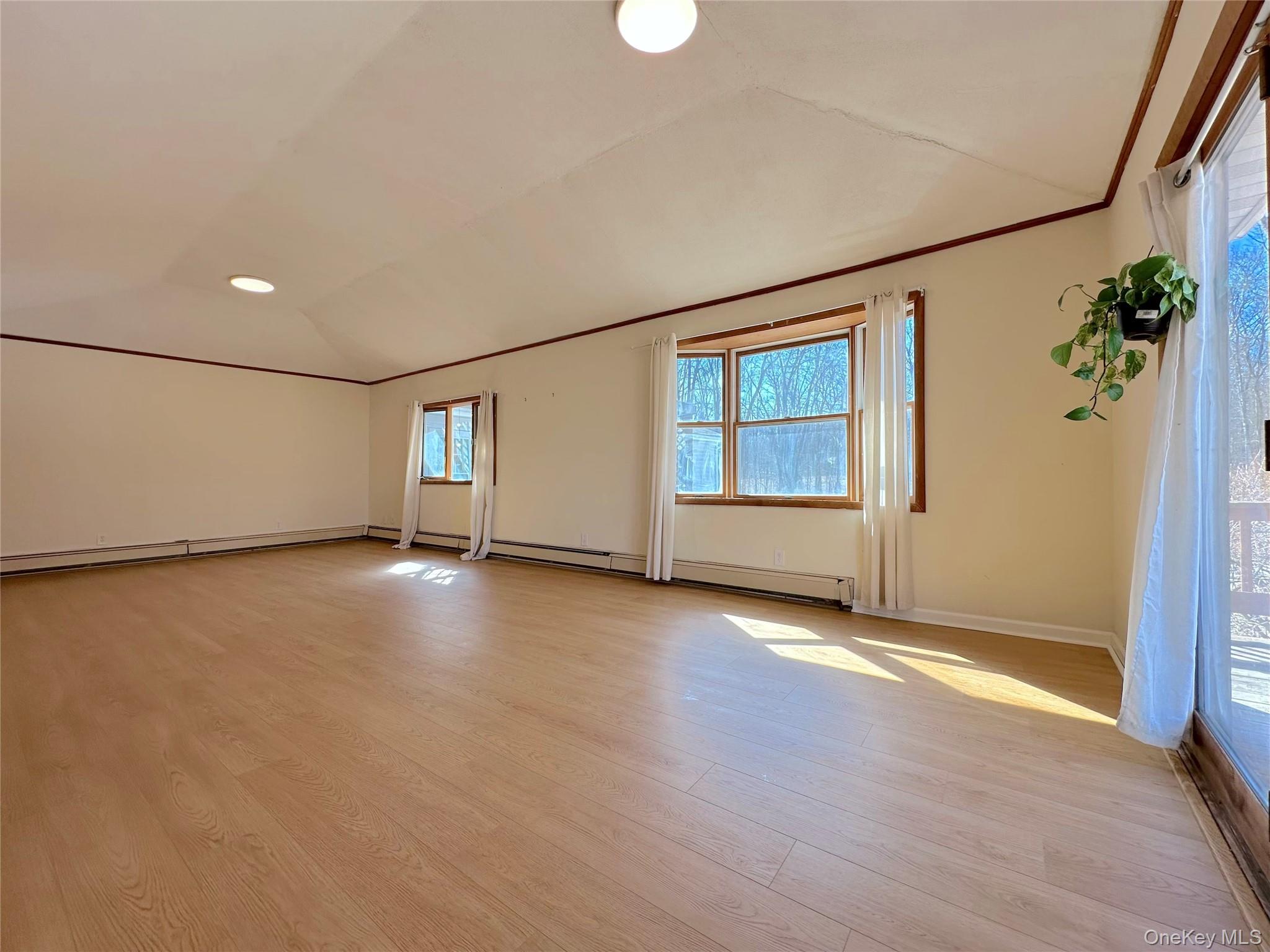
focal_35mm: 14
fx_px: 514
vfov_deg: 85.7
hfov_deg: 102.1
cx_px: 635
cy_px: 476
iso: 40
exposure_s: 1/120
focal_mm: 2.22
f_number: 2.2
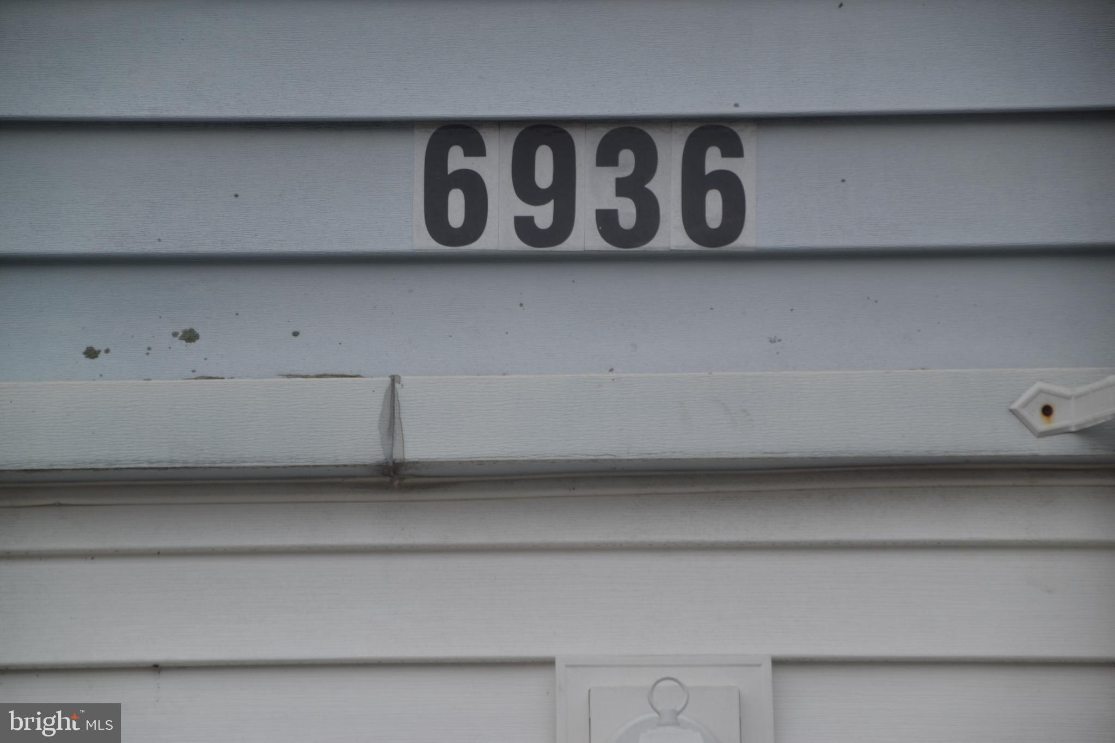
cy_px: 372
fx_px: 4274
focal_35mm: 138
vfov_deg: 9.9
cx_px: 558
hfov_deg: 14.9
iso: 100
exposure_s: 1/125
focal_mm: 92
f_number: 5.6
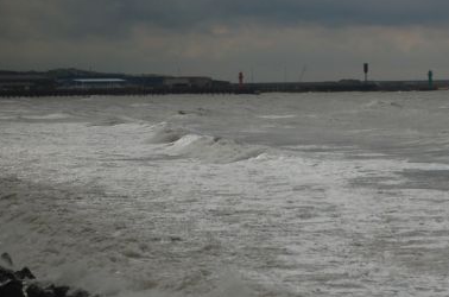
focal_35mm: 140
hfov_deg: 14.7
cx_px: 277
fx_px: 1740
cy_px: 171
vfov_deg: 9.8
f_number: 5.6
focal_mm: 55
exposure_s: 1/125
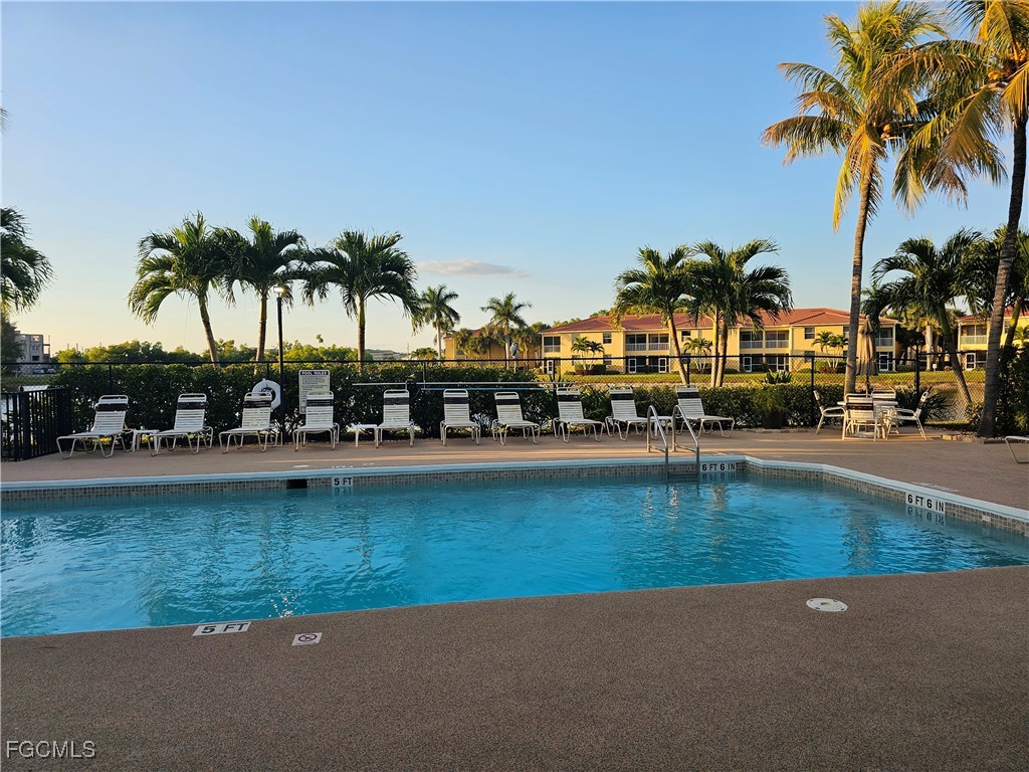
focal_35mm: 23
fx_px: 684
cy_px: 386
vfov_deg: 58.9
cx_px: 514
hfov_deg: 73.9
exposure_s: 1/270
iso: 10
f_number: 1.7
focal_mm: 6.3
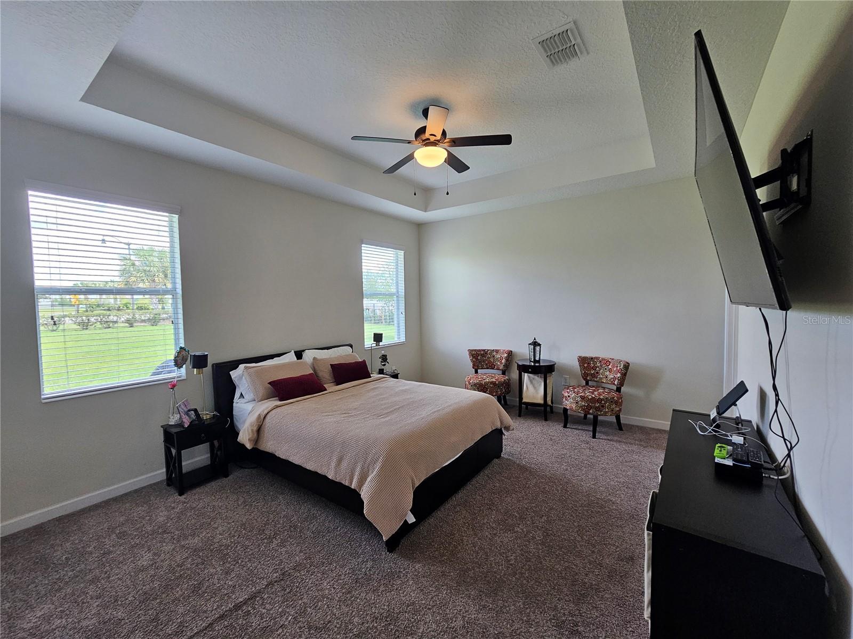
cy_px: 320
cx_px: 426
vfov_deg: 89.9
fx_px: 320
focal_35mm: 13
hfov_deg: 106.2
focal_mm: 2.2
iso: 100
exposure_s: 1/60
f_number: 2.2
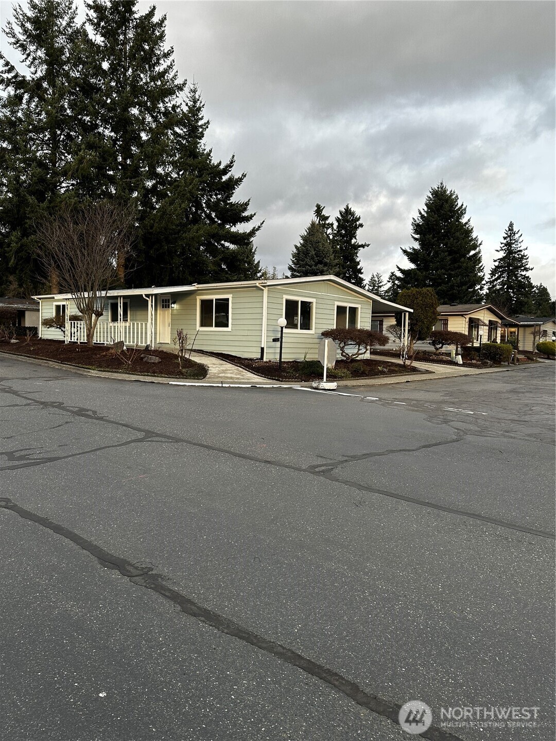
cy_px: 370
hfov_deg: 56.8
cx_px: 278
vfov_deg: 71.6
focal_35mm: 24
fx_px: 514
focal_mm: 6.86
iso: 80
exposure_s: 1/409
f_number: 1.78
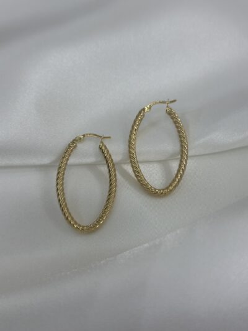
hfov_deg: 30.3
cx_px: 124
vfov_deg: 39.6
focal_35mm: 48
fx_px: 458
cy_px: 166
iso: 80
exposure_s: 1/724
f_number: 1.78
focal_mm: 6.86
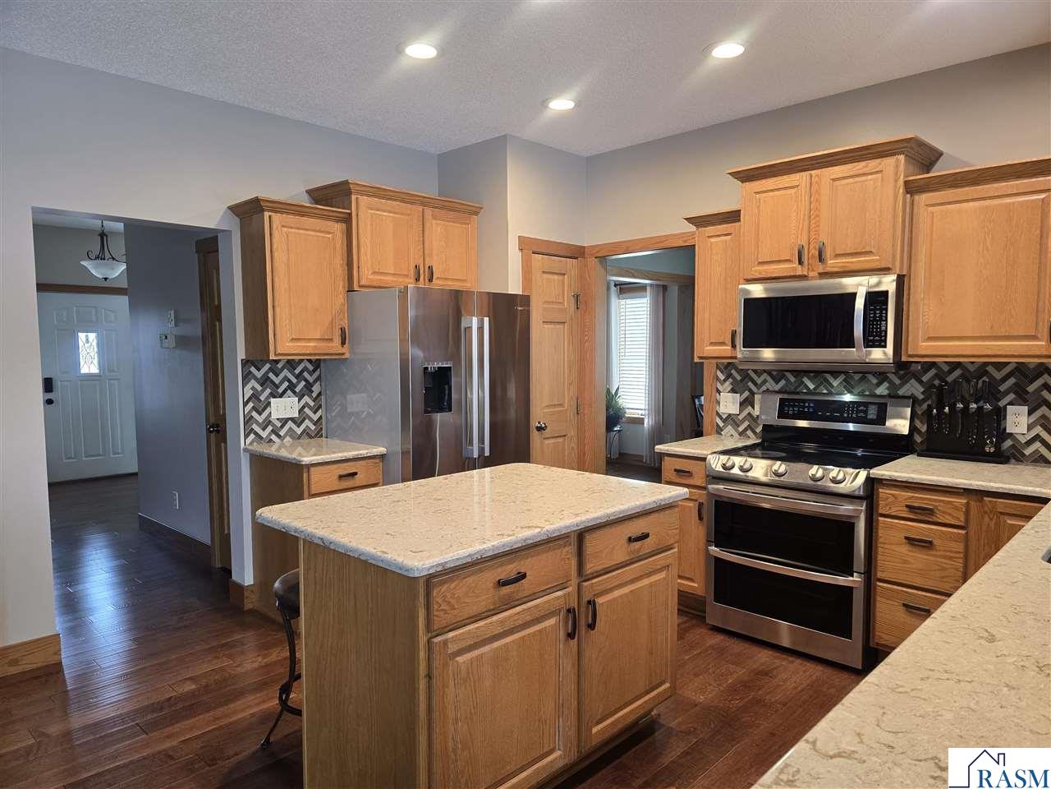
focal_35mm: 23
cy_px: 394
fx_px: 698
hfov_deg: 73.9
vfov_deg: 58.9
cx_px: 526
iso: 160
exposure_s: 1/120
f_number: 1.7
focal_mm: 6.3
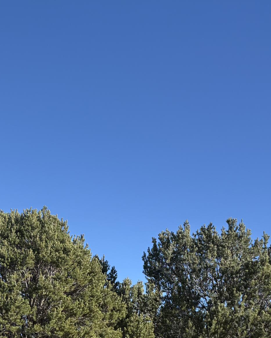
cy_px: 320
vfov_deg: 27.8
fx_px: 652
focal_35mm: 65
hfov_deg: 23.5
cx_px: 115
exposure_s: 1/1587
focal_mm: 5.96
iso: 50
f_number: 1.6
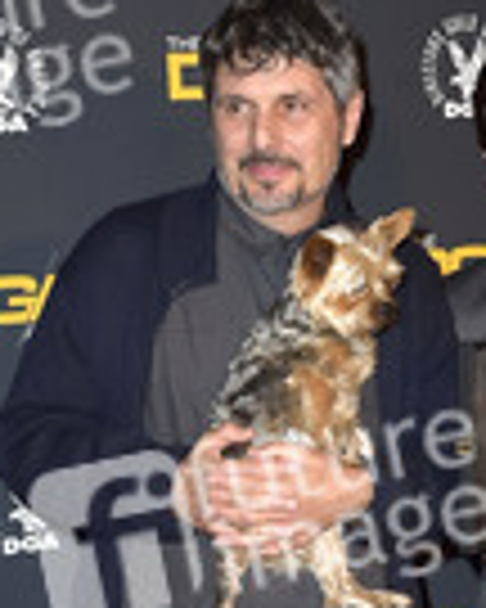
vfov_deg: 17.2
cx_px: 394
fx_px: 1906
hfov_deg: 14.4
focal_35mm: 106
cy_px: 743
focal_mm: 38
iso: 500
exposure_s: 1/250
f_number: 6.3
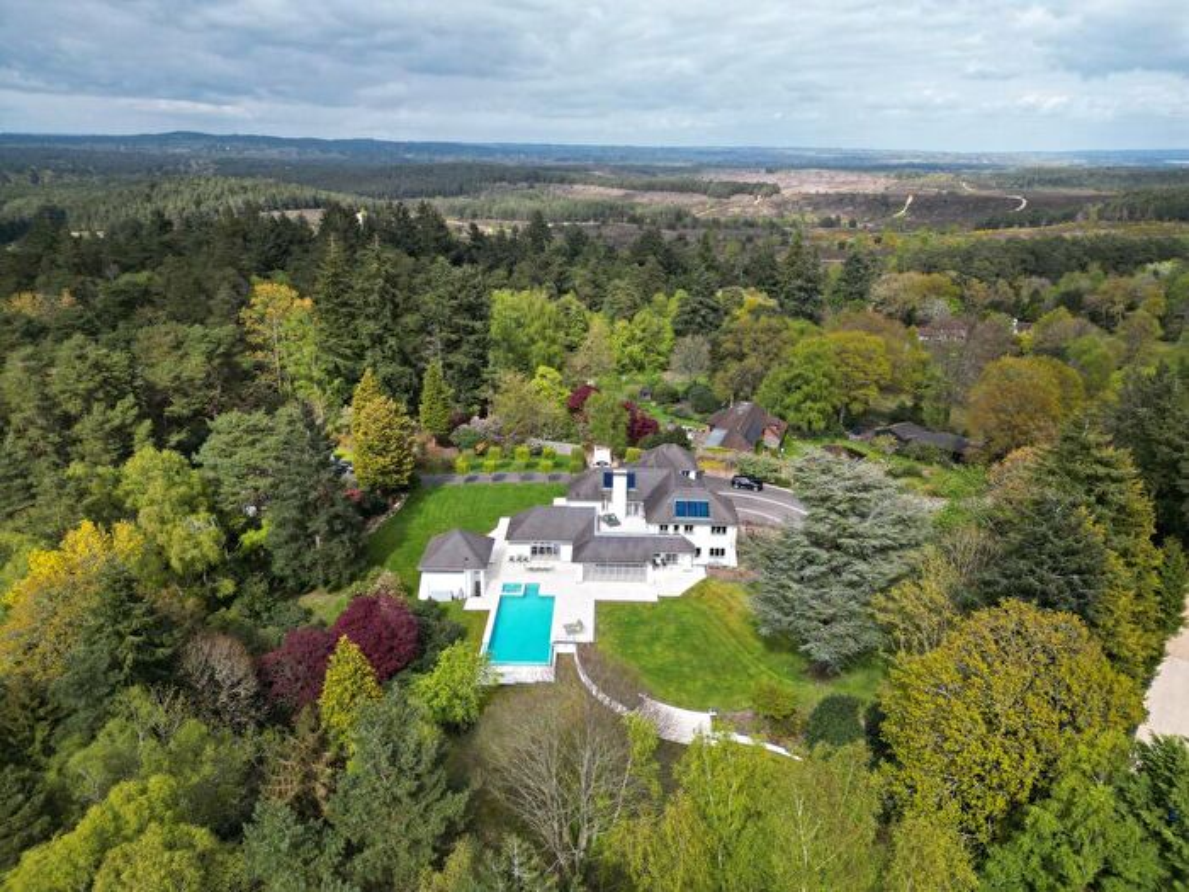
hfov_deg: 71.6
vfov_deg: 56.8
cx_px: 594
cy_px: 446
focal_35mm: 24
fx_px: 824
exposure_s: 1/2000
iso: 140
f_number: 1.7
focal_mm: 6.72
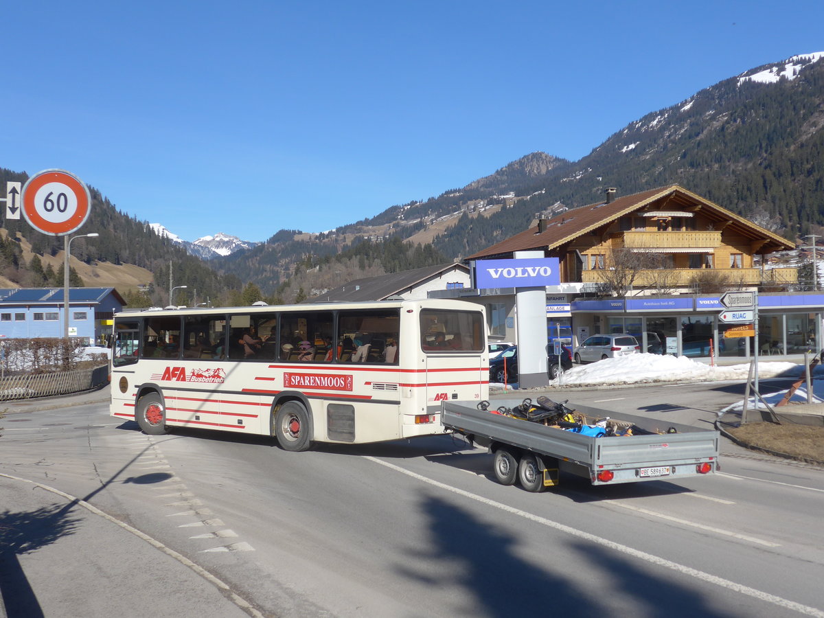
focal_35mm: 39
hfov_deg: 47.9
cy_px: 309
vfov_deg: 36.8
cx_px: 412
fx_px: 928
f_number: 3.2
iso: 80
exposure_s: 1/2000
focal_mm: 8
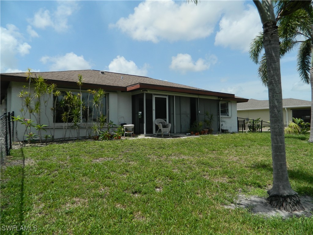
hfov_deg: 69.4
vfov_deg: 54.9
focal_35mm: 25
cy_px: 118
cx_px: 156
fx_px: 226
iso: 80
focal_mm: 4.5
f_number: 8.7
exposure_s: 1/250
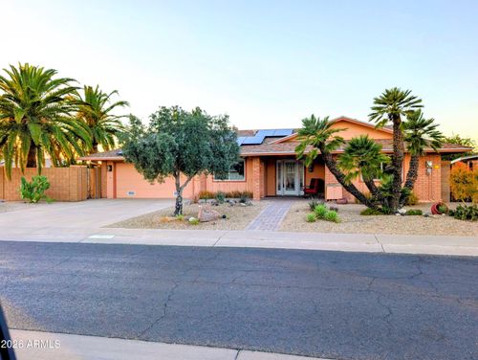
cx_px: 239
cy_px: 180
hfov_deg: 71.5
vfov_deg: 56.9
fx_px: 332
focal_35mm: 24
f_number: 1.68
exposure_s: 1/236
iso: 21
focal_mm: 6.9
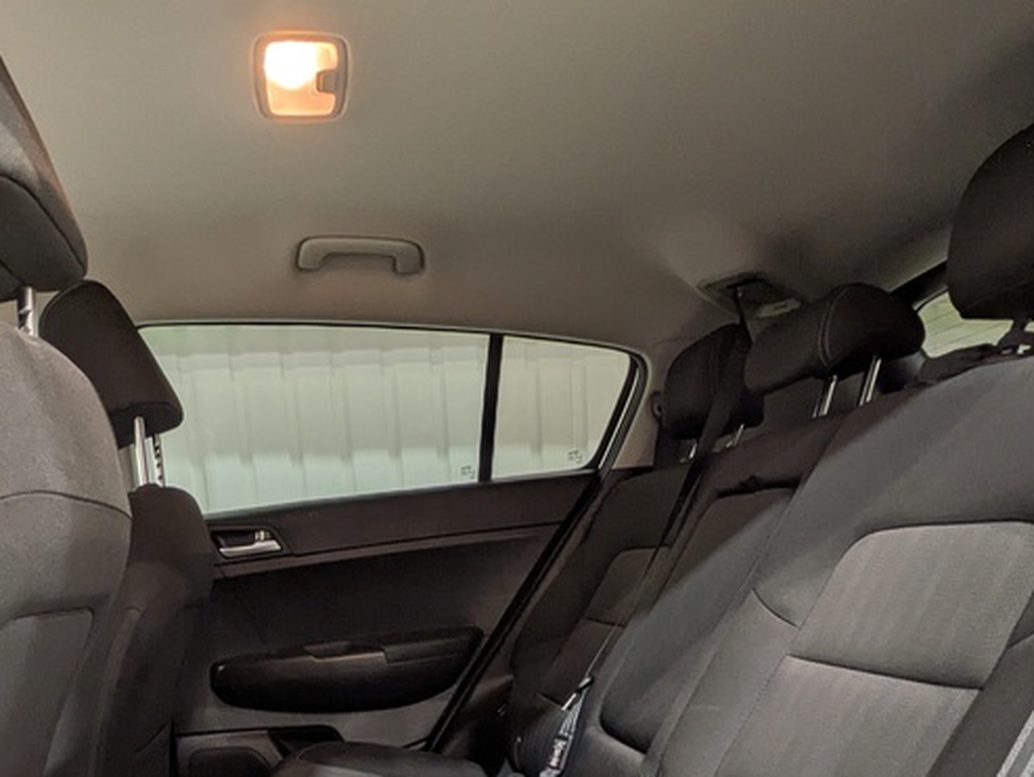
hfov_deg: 61.3
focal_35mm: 29
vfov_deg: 43.0
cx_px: 435
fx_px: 867
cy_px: 737
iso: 62
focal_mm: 1.83
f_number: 2.2
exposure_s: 1/33.3
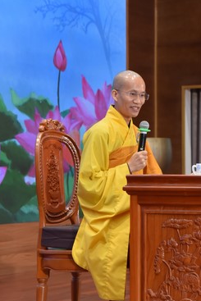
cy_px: 121
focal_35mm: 138
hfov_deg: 9.9
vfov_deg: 14.8
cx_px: 158
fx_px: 1155
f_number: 5
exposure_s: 1/125
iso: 1250
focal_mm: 78
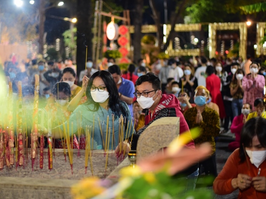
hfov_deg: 33.7
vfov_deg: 25.7
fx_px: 438
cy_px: 96
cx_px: 114
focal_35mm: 57
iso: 2500
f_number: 1.8
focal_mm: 50
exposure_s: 1/160
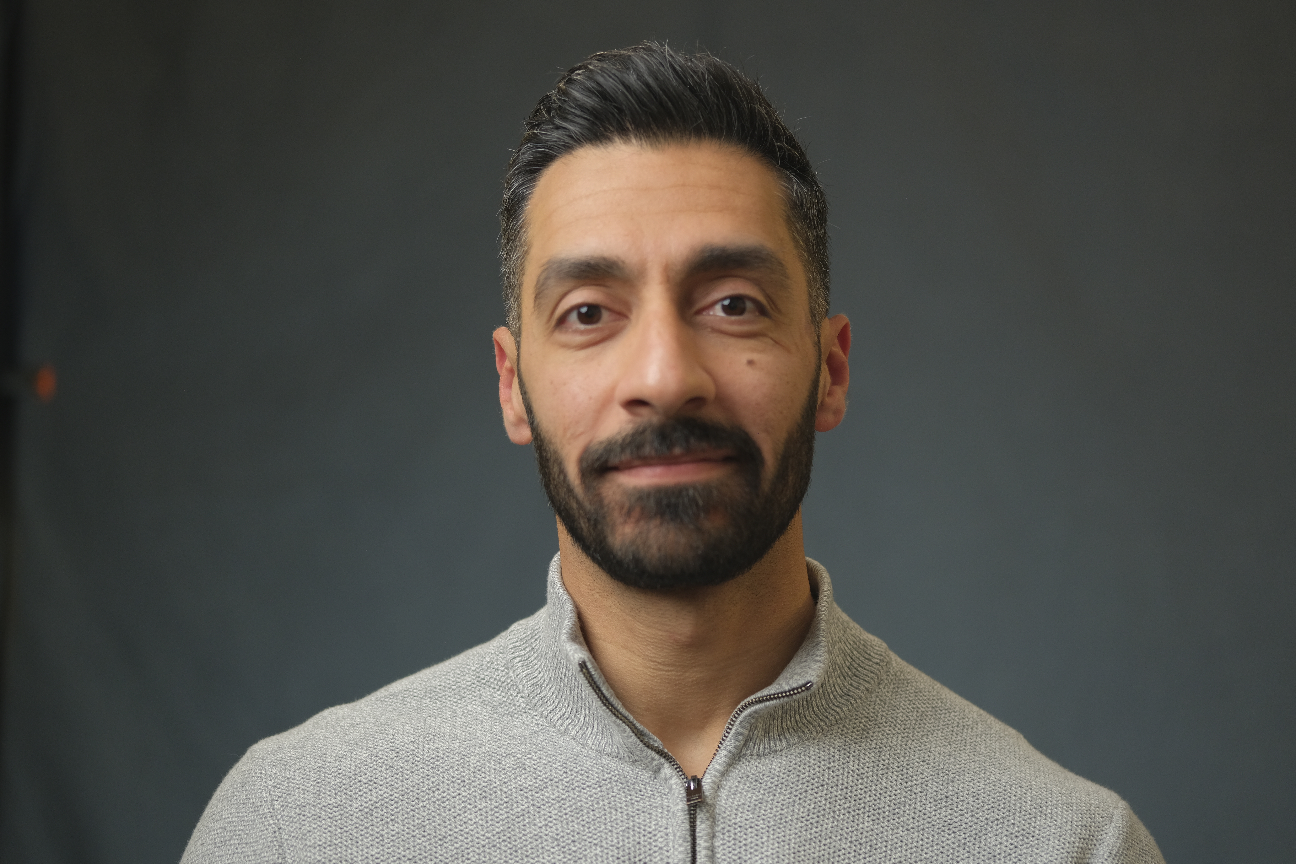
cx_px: 648
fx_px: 2700
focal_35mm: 75
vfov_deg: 18.2
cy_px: 432
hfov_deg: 27.0
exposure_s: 1/60
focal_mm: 50
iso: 500
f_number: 2
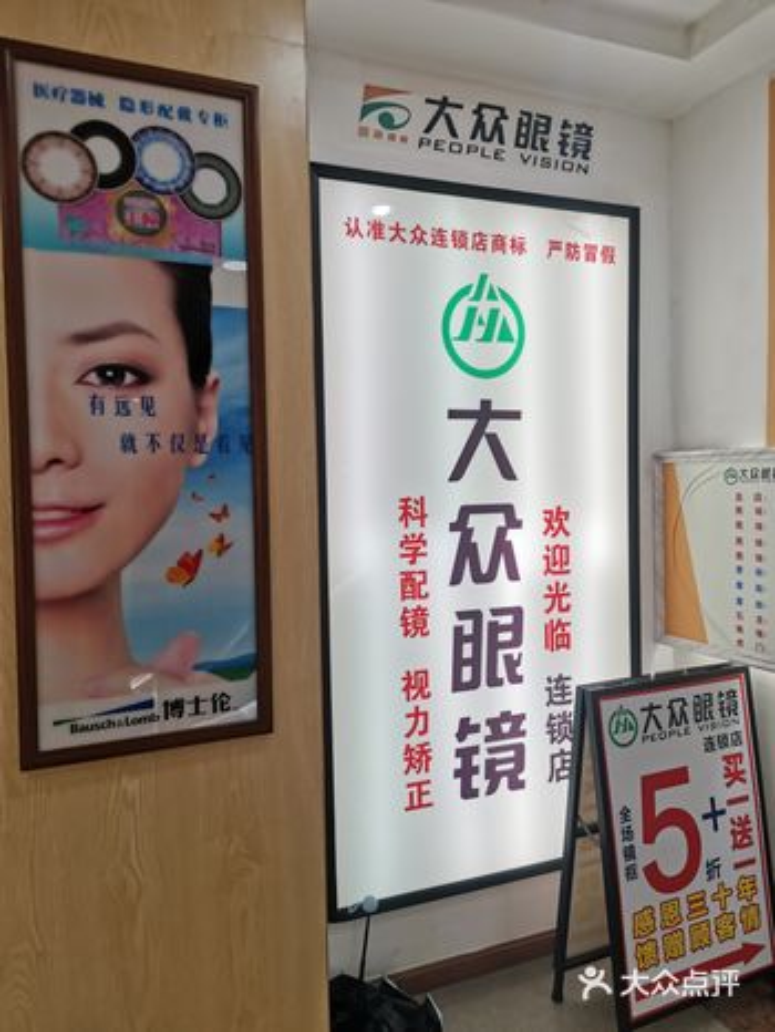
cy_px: 516
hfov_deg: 53.1
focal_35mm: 26
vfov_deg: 67.3
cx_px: 388
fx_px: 775
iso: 50
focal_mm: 4.75
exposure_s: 1/119
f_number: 1.8
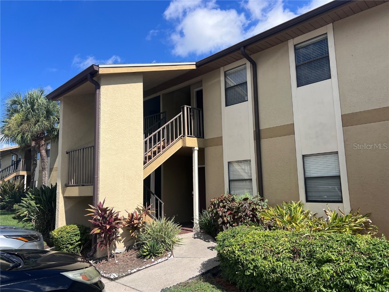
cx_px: 194
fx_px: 292
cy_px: 146
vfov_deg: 53.1
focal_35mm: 26
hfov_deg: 67.3
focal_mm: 5.7
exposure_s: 1/3831
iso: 50
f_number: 1.5
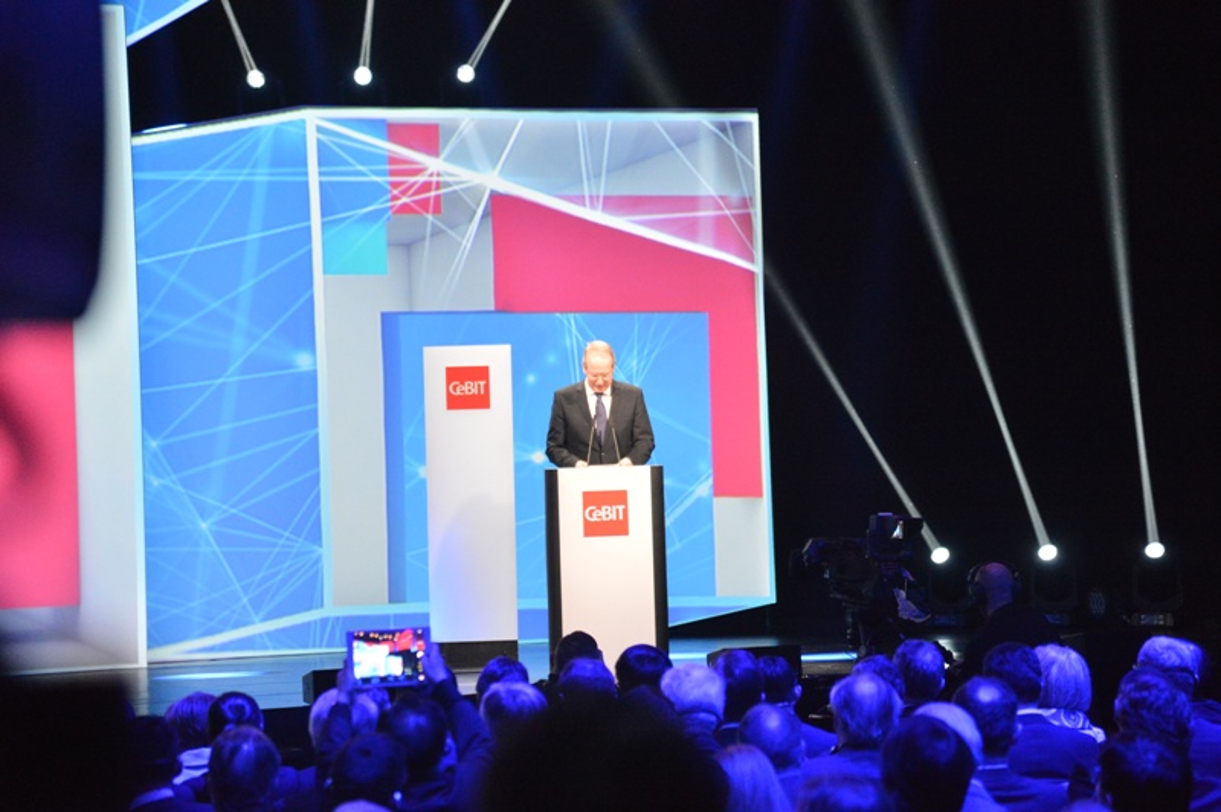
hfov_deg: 17.1
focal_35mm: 120
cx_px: 610
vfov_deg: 11.4
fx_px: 4067
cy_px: 406
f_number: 4
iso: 6400
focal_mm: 120
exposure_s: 1/125
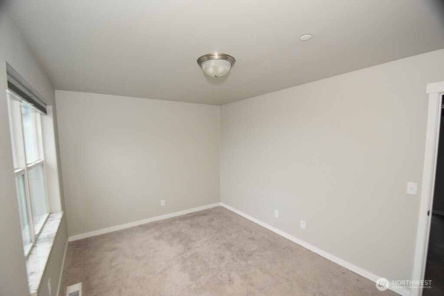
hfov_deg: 100.4
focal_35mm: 15
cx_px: 222
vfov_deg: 77.3
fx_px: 185
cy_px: 148
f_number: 4
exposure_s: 1/80
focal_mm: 10
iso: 1600
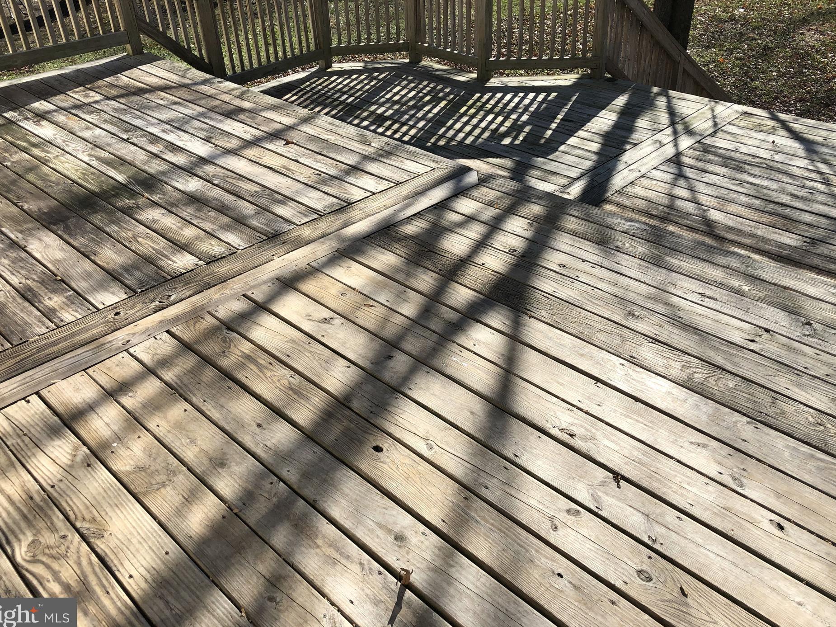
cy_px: 288
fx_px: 749
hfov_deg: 58.4
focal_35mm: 31
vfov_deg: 45.4
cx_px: 427
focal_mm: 3.99
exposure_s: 1/1715
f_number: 1.8
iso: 20
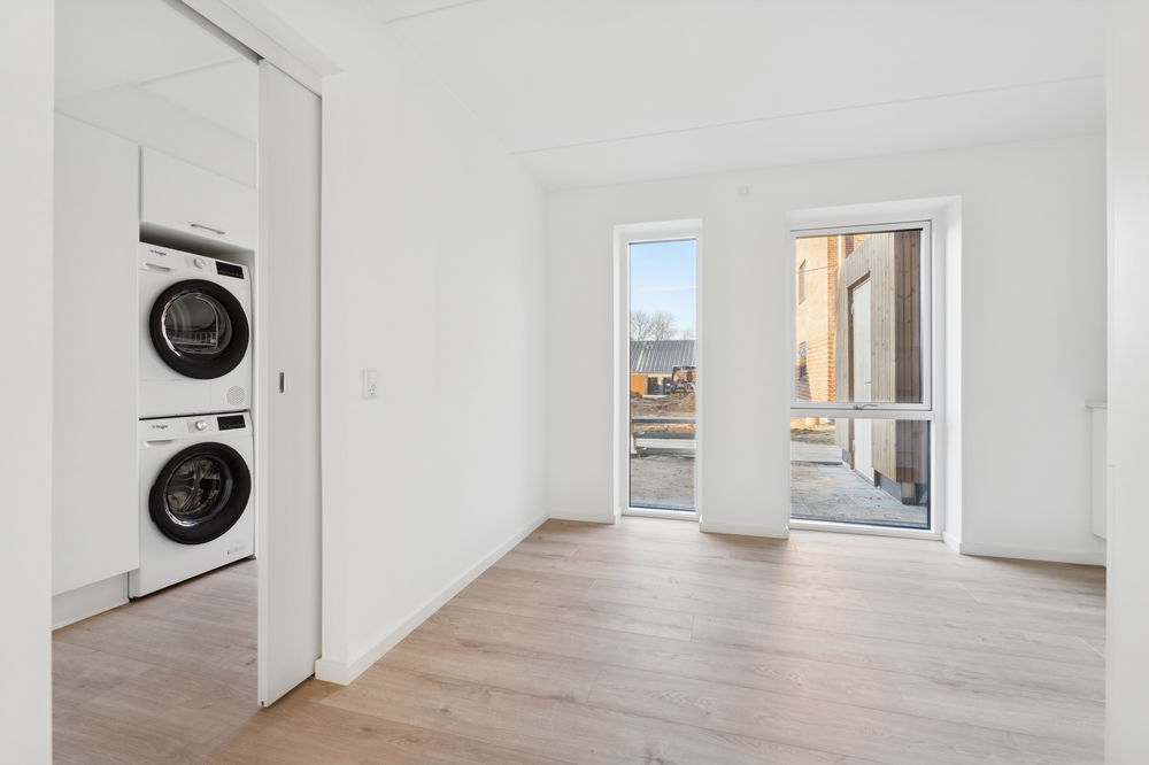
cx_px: 574
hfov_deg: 95.0
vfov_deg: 72.0
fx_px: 526
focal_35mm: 16
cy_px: 382
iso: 200
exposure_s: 1/13
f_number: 8
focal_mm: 11
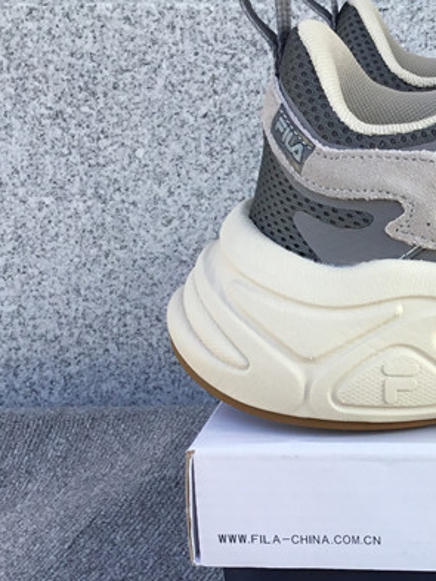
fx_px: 1192
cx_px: 599
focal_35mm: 71
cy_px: 344
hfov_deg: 18.9
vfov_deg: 27.3
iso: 25
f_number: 2.4
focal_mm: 3.3
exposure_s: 1/256
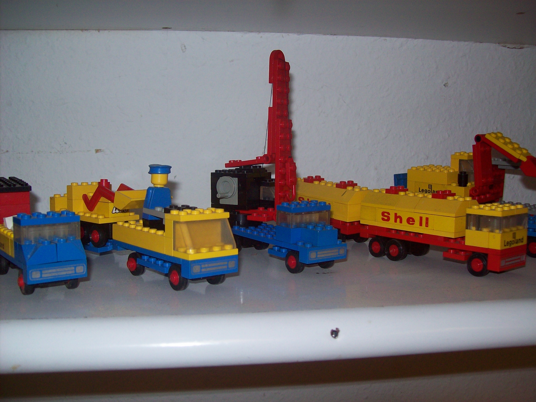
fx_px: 557
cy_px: 201
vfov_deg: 39.7
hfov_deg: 51.4
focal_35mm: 36
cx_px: 268
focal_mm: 6
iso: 80
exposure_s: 1/64
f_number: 2.7
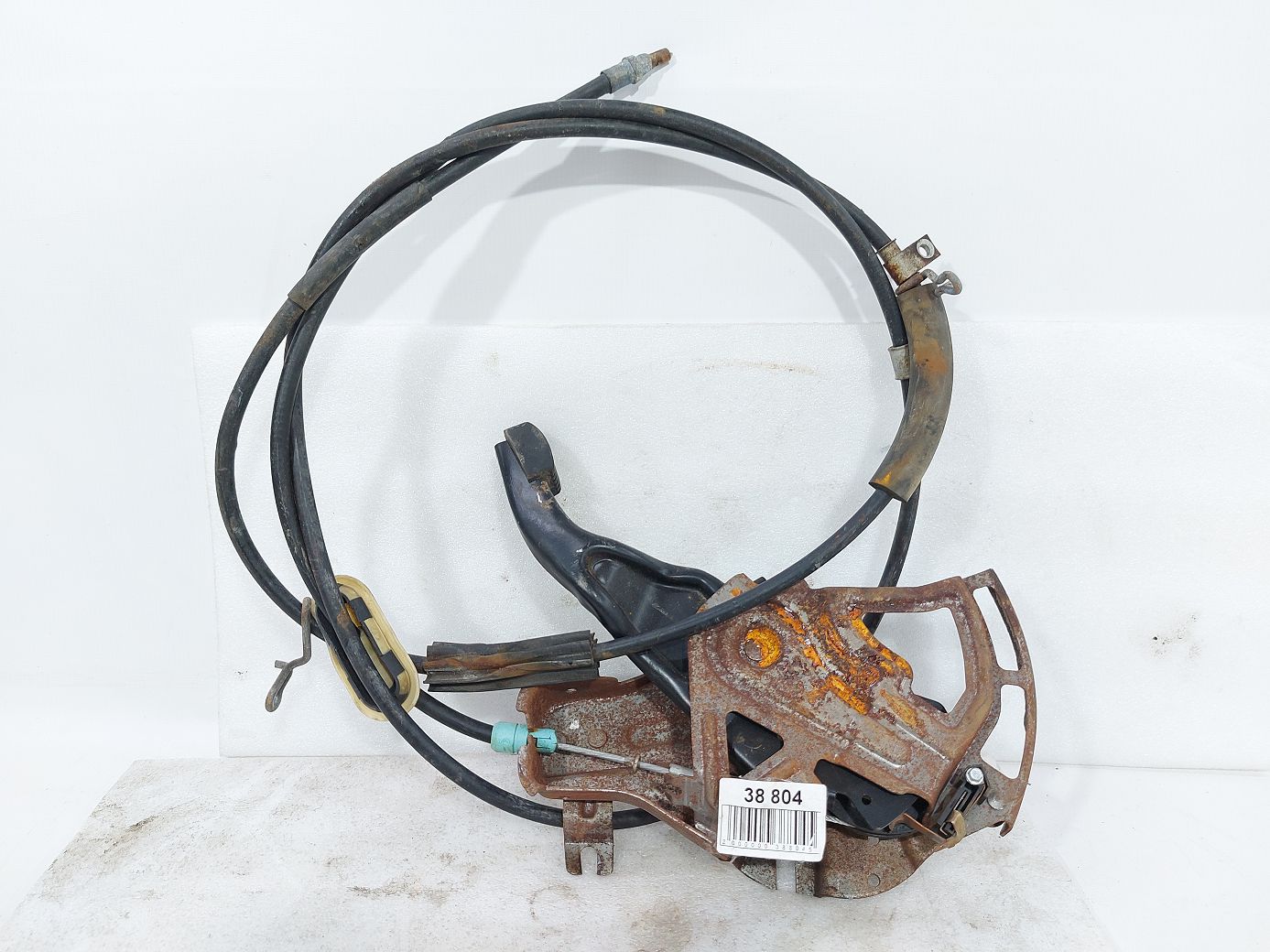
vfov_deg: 56.8
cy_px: 476
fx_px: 880
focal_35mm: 24
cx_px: 635
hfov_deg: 71.6
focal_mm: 5.23
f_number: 1.8
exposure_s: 1/50
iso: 80
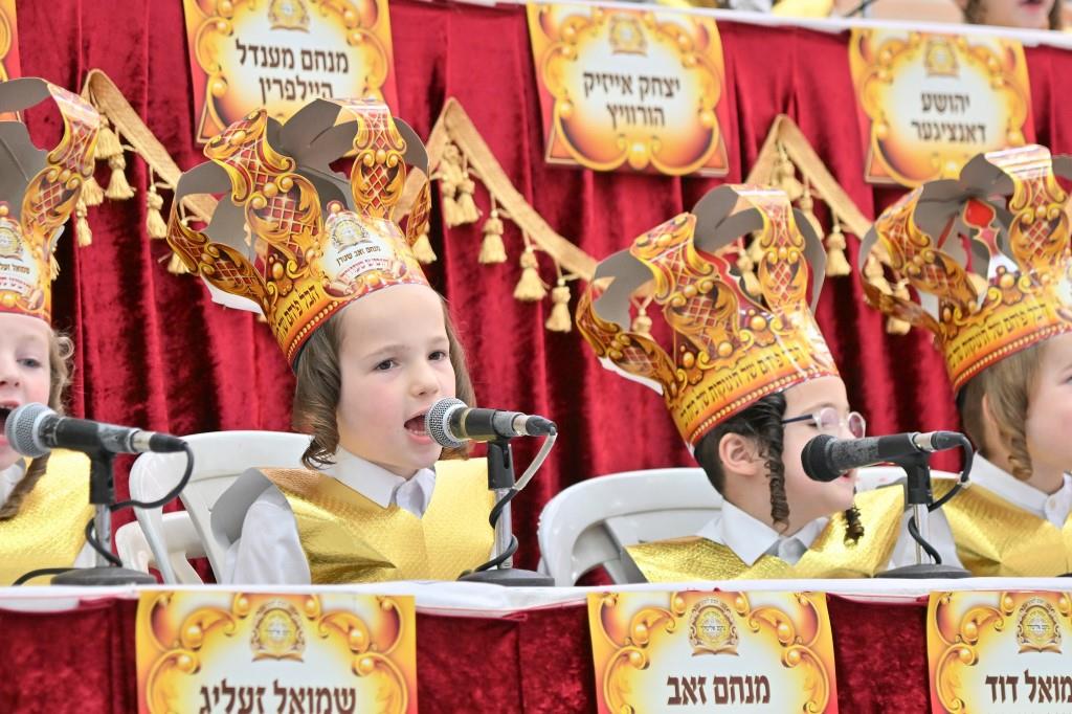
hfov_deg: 11.4
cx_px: 536
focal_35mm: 180
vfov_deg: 7.6
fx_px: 5358
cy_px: 357
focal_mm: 120
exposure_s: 1/160
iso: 400
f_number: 4
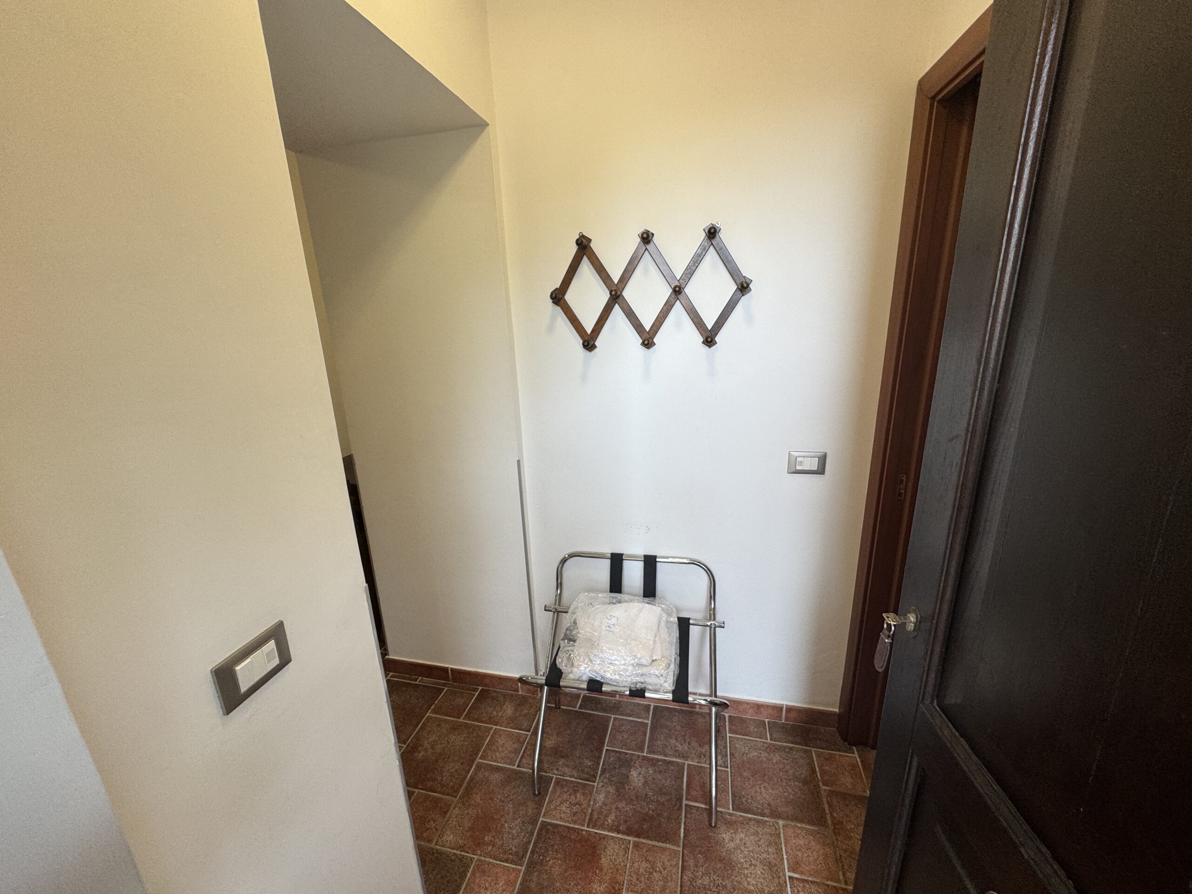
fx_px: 482
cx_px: 596
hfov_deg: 102.1
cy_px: 447
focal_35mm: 14
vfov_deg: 85.7
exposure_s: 1/100
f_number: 2.2
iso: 100
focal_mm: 2.22
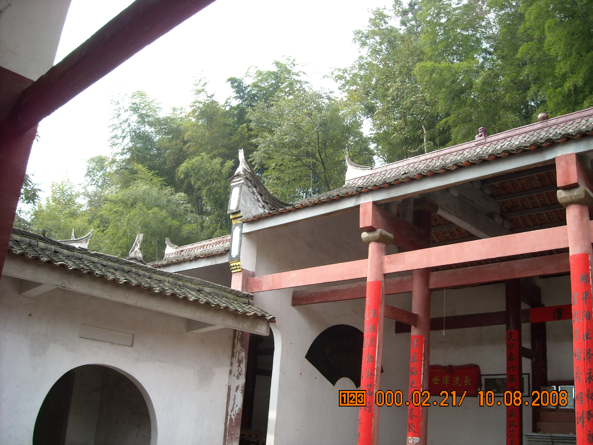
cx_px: 296
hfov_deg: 52.6
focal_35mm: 35
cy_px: 222
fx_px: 600
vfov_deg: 40.7
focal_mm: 5.7
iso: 64
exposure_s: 1/192
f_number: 2.8
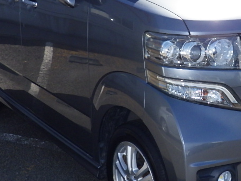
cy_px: 56
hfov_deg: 25.2
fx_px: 529
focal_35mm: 76
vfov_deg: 19.3
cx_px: 194
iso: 250
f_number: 4.6
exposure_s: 1/800
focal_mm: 6.1
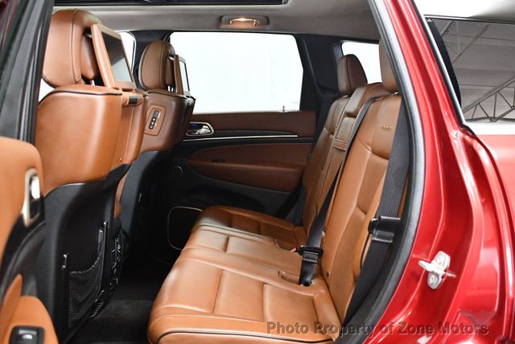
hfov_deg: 53.1
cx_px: 258
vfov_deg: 36.9
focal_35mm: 36
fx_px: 515
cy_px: 172
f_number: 3.5
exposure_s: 1/60
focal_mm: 18
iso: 4000
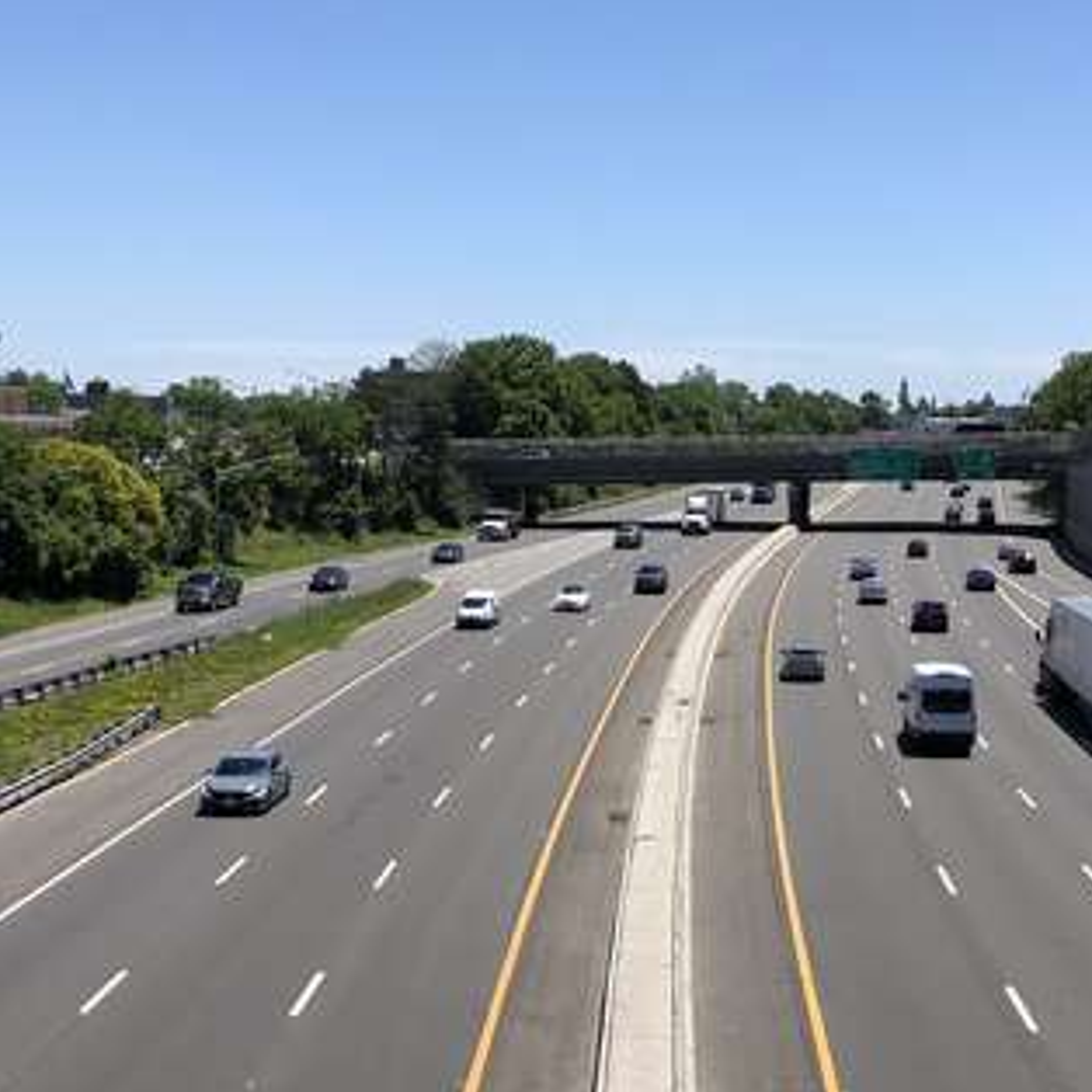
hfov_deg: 27.2
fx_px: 2248
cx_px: 661
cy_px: 529
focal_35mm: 63
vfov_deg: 27.3
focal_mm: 4
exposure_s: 1/2315
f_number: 1.8
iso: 20
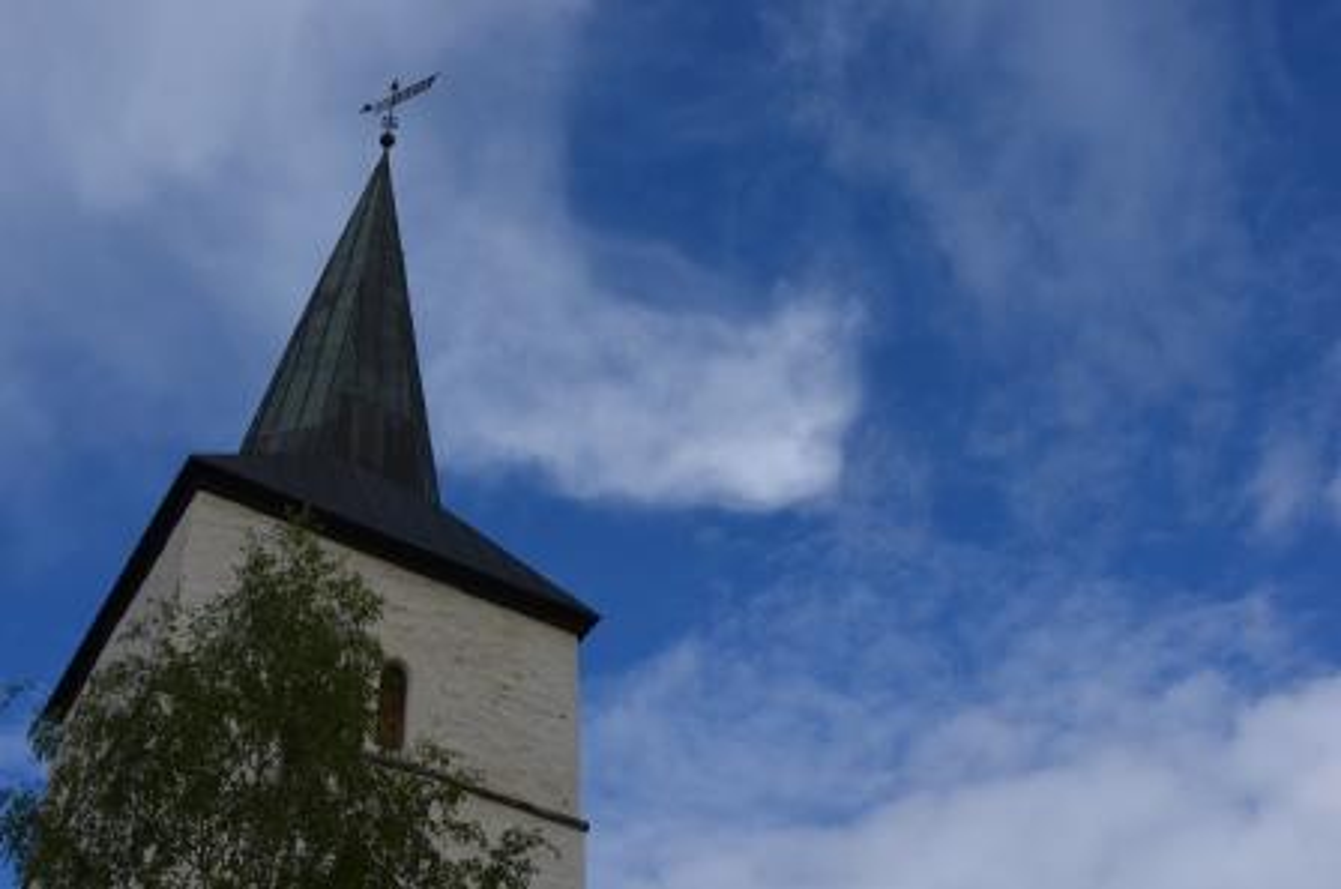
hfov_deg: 46.5
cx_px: 670
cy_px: 444
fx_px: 1562
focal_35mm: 42
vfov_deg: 31.8
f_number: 9
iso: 100
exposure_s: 1/320
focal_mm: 28
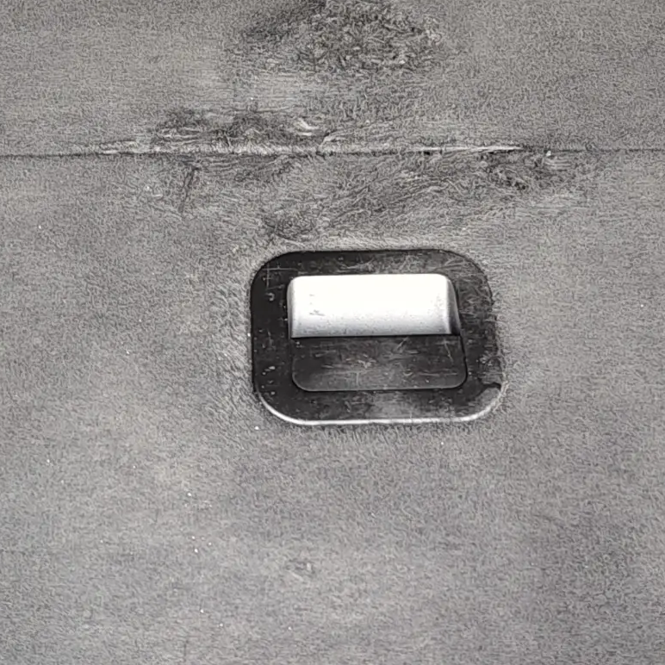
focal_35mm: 72
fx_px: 1565
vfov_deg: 22.4
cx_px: 329
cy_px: -105
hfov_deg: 24.0
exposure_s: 1/50
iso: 223
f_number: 1.8
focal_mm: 5.56
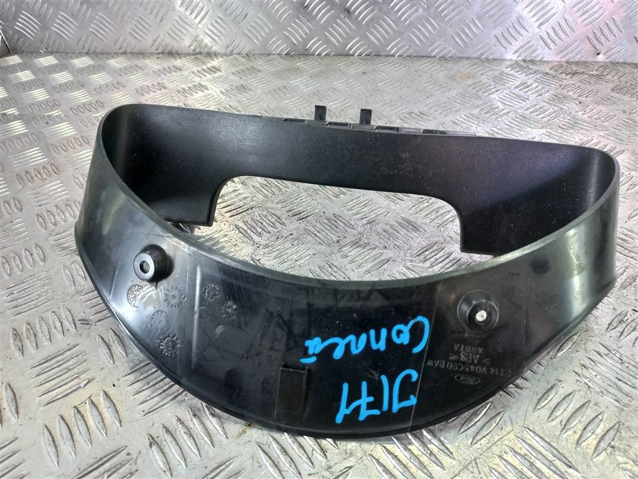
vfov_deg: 54.9
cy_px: 240
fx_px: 461
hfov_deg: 69.4
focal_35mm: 25
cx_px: 319
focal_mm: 4.6
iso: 100
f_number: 1.8
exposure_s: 1/50
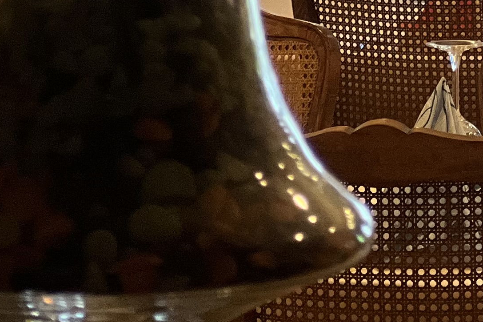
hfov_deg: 6.9
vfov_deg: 4.6
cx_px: 686
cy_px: -335
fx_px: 3985
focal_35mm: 297
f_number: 2.8
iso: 160
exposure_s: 1/100
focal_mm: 9
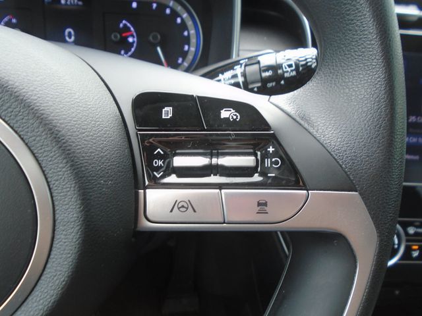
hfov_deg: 67.3
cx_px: 211
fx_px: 317
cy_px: 158
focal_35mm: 26
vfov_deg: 53.1
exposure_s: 1/30
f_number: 3.2
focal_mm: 4.6
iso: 100
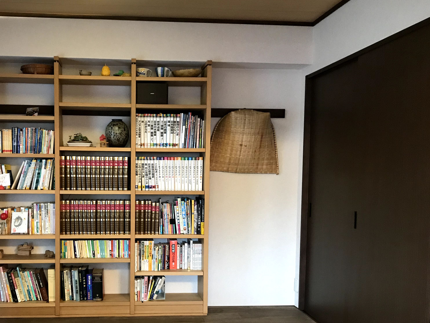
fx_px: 472
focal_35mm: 38
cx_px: 148
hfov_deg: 48.3
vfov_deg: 37.5
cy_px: 201
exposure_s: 1/17
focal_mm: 3.99
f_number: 1.8
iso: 100
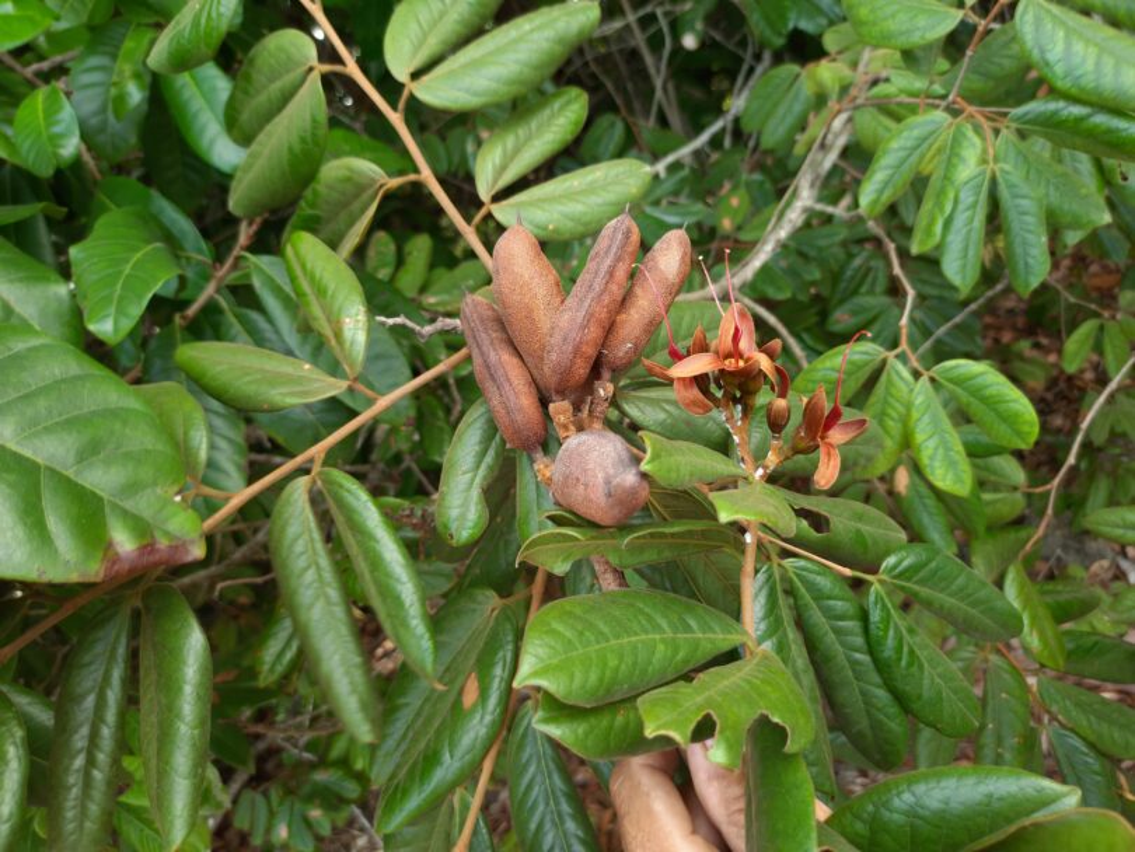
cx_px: 568
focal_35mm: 24
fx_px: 787
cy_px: 426
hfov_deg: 71.6
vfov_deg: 56.8
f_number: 1.8
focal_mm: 5.23
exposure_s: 1/60
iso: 40
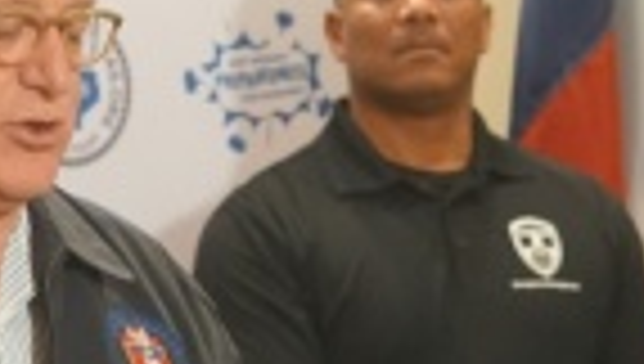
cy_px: 234
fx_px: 3250
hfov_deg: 11.2
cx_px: -72
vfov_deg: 6.4
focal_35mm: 190
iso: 5000
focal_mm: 50
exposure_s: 1/160
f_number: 4
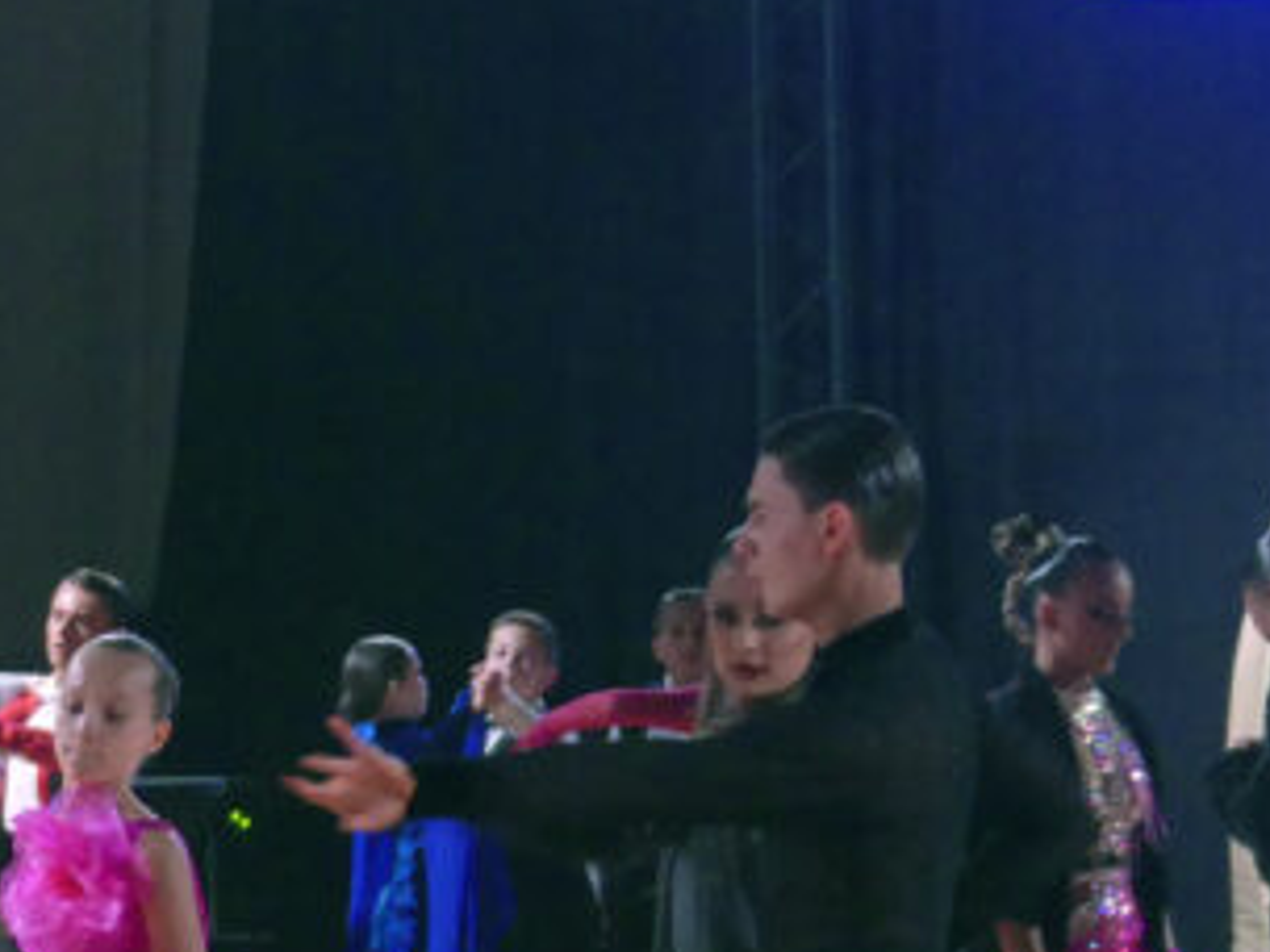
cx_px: 347
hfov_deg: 7.9
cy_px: 921
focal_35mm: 252
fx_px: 9245
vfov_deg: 5.9
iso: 800
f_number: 2.8
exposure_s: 1/80
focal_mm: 18.3
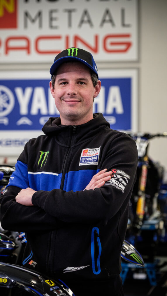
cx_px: 70
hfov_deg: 10.3
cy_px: 147
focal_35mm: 118
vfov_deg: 18.2
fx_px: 928
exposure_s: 1/125
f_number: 3.6
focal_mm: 74.4
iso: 800
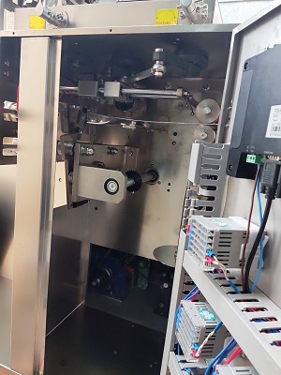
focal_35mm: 25
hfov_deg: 54.9
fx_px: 271
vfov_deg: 69.4
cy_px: 188
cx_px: 140
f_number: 1.7
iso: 141
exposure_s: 1/100
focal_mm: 4.71
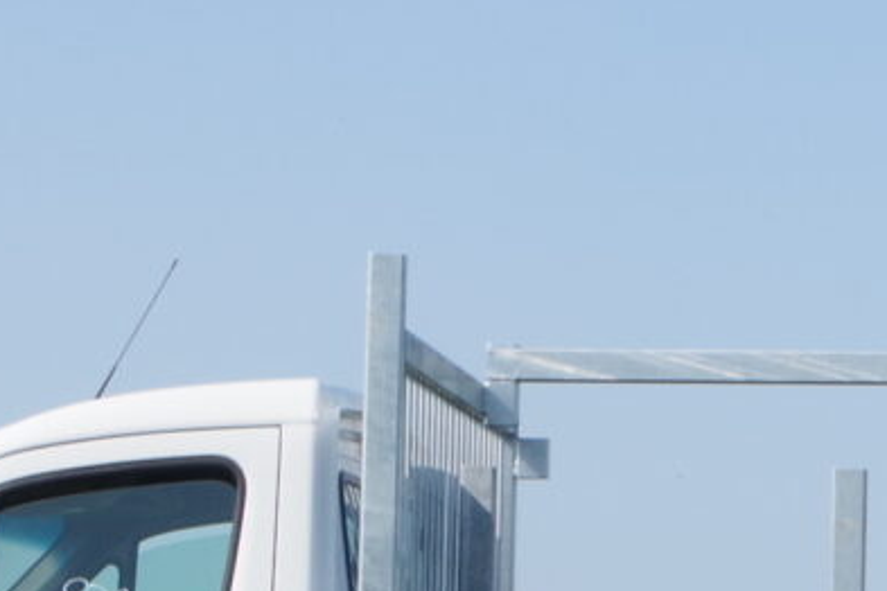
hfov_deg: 9.0
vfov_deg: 6.1
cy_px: 785
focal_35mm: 225
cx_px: 1160
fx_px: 5543
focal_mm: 31
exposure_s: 1/125
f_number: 13
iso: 200
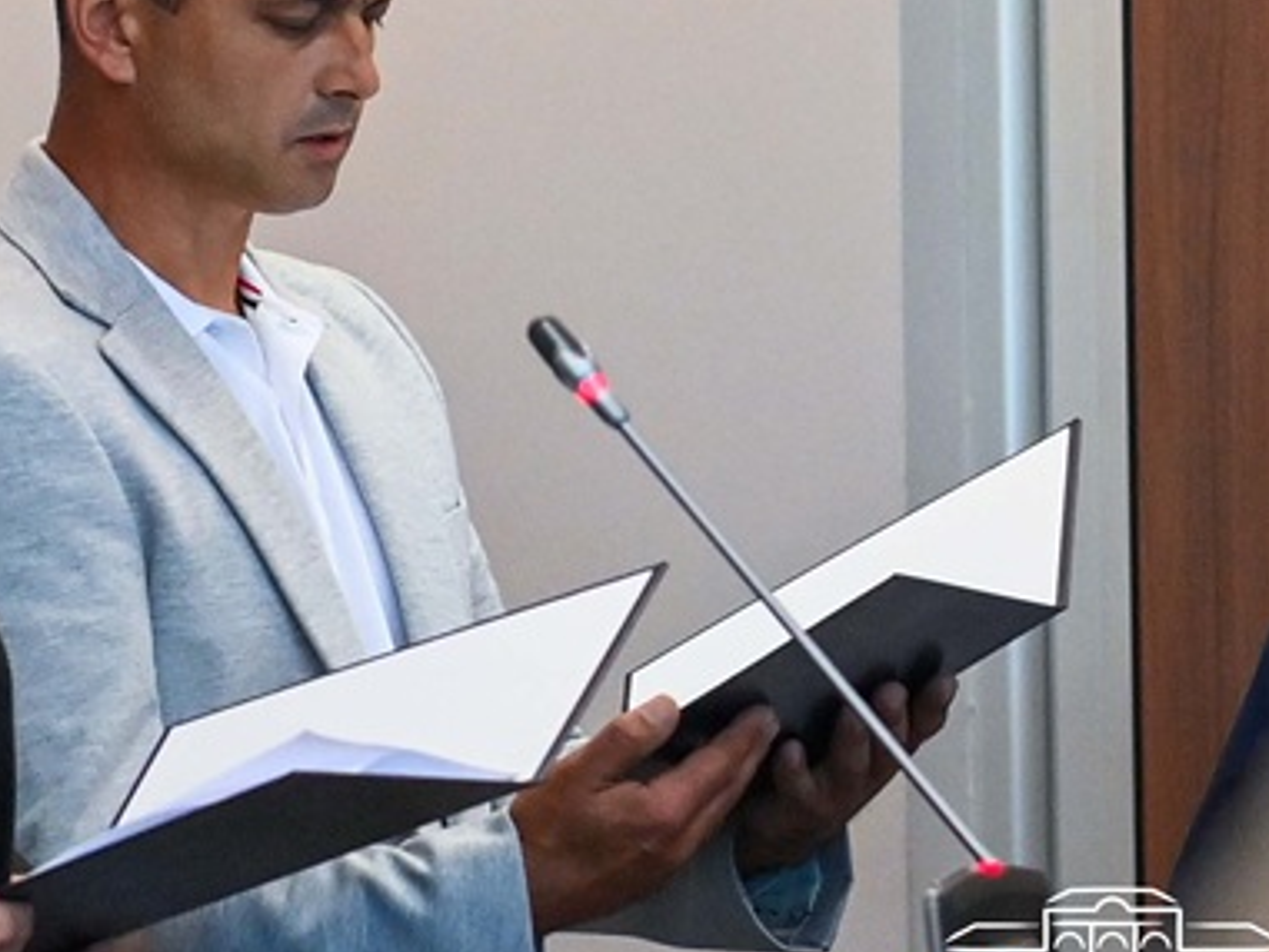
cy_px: 221
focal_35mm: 212
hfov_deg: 9.3
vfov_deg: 7.0
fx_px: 7774
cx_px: 87
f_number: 2.8
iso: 2500
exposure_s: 1/640
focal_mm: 70
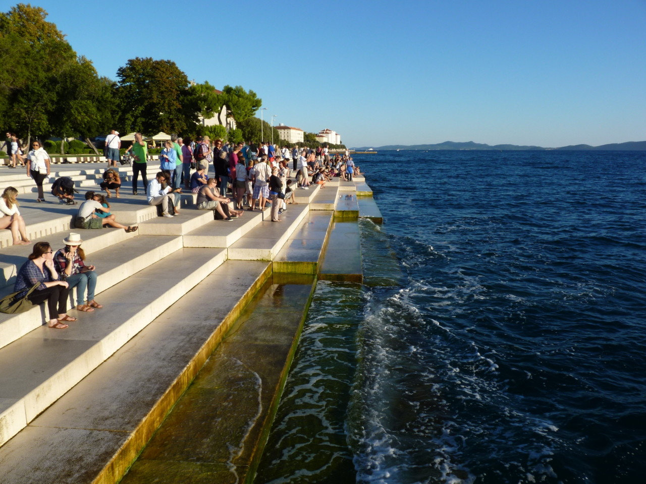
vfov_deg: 51.4
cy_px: 242
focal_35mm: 27
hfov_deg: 65.3
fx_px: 504
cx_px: 323
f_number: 5
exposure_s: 1/250
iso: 80
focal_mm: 4.8
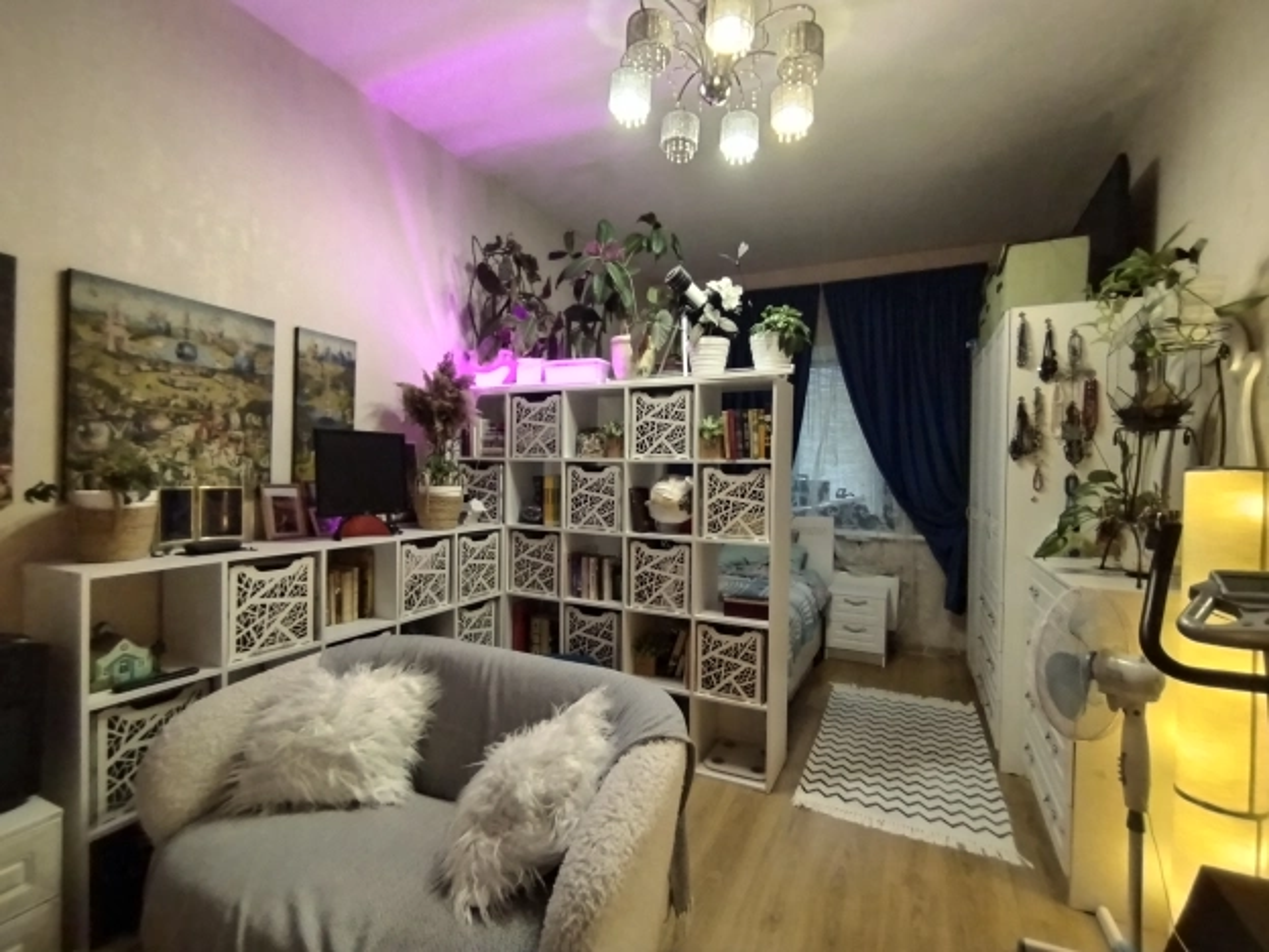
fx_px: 587
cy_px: 476
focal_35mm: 16
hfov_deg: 94.5
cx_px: 634
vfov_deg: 78.1
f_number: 2.2
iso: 758
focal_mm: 1.42
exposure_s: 1/33.3
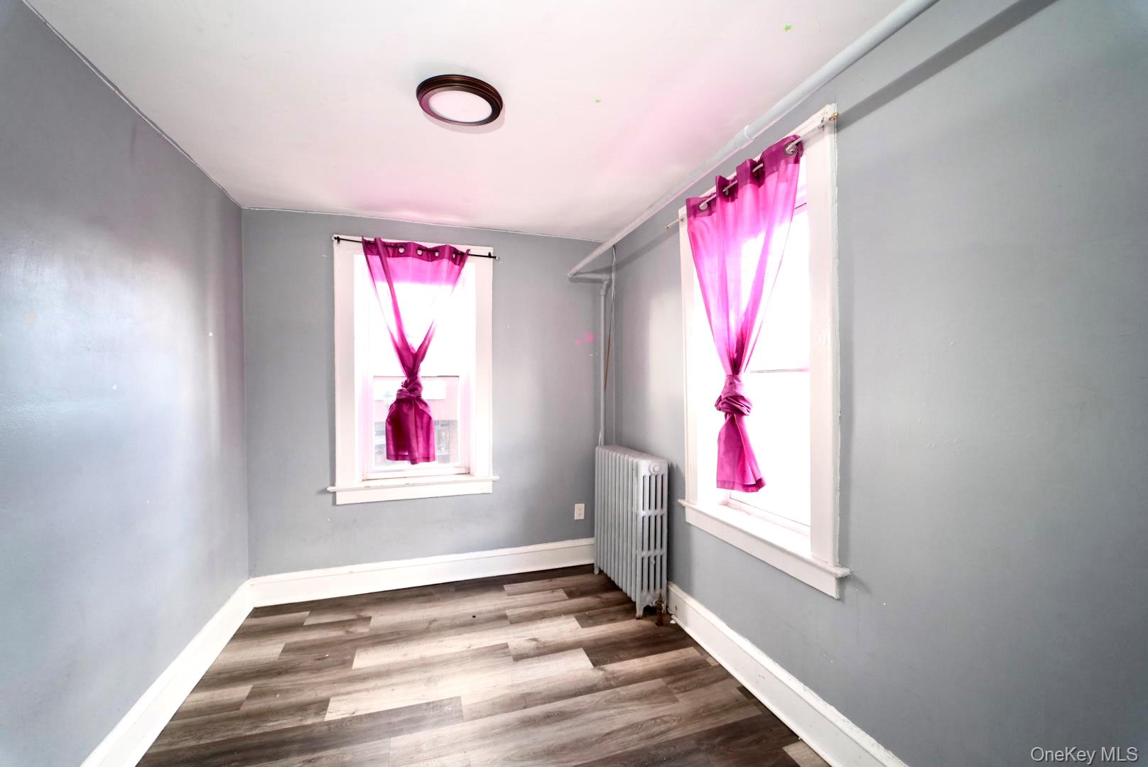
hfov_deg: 104.2
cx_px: 574
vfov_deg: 81.3
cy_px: 384
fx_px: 447
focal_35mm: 14
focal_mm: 14
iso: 1250
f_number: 4.5
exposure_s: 1/160
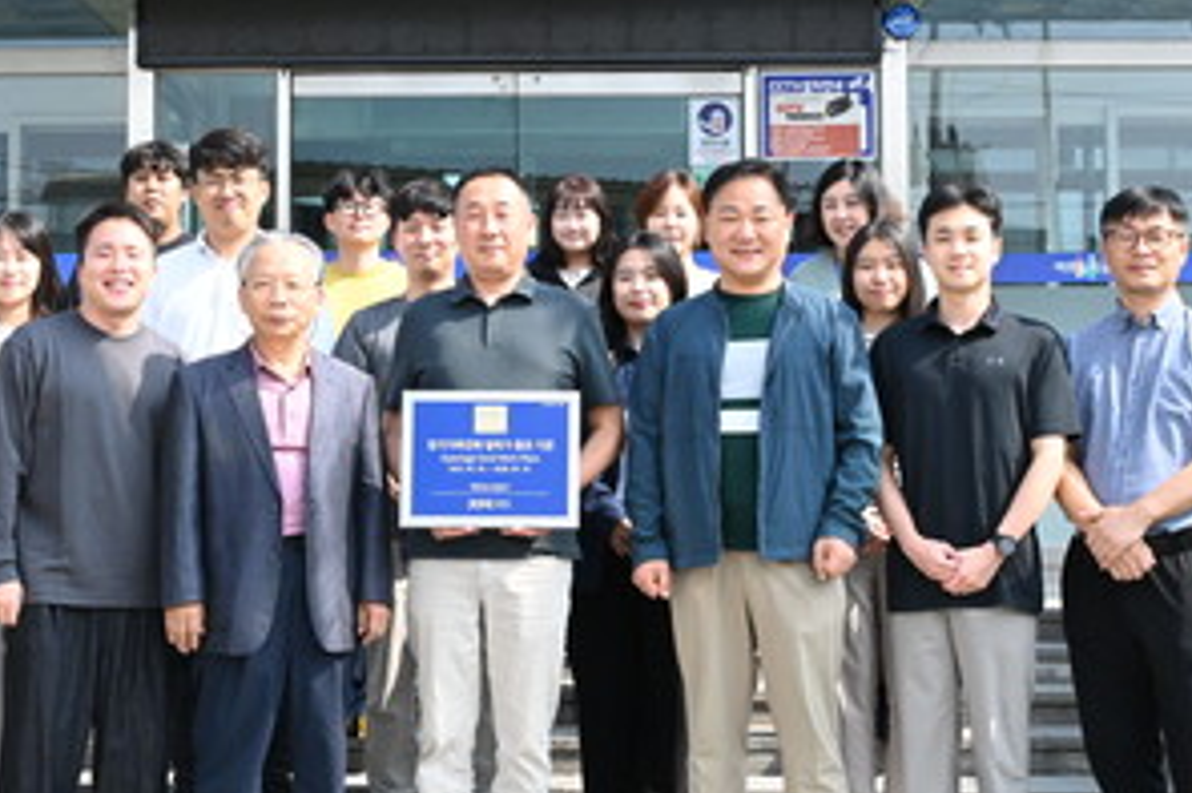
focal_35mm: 75
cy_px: 310
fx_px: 2482
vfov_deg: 18.1
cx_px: 536
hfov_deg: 27.0
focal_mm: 37
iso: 4000
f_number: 16
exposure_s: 1/800
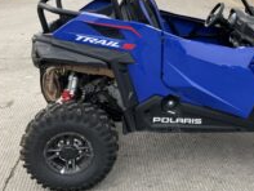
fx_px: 389
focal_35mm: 53
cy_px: 53
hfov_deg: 34.6
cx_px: 217
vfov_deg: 27.3
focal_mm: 3
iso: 32
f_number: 1.8
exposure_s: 1/122
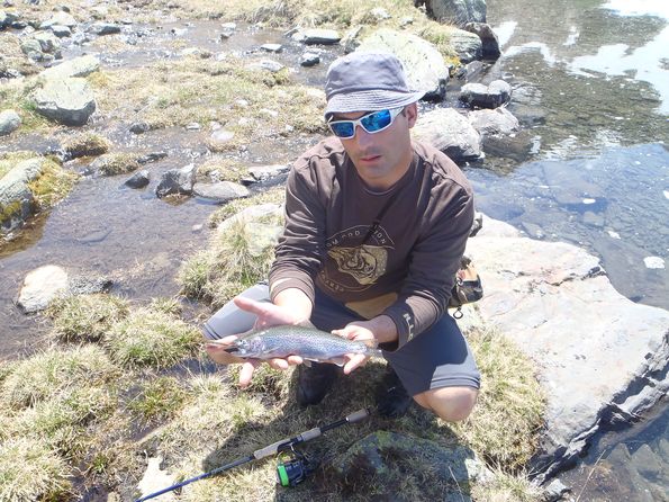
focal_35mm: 28
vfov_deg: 49.7
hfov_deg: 63.5
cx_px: 334
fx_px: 541
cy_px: 251
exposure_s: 1/160
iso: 80
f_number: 4.5
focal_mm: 5
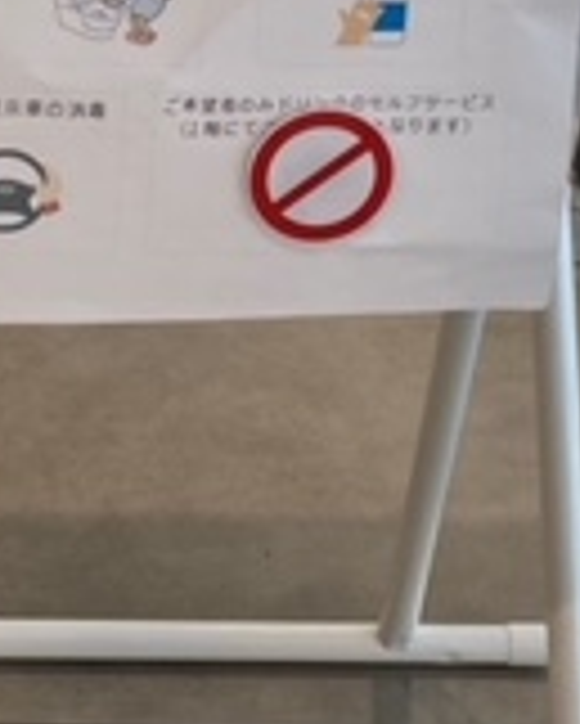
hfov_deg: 15.2
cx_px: 148
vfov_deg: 17.4
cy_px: -315
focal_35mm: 101
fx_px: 2165
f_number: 1.8
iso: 32
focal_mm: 4.25
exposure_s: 1/187
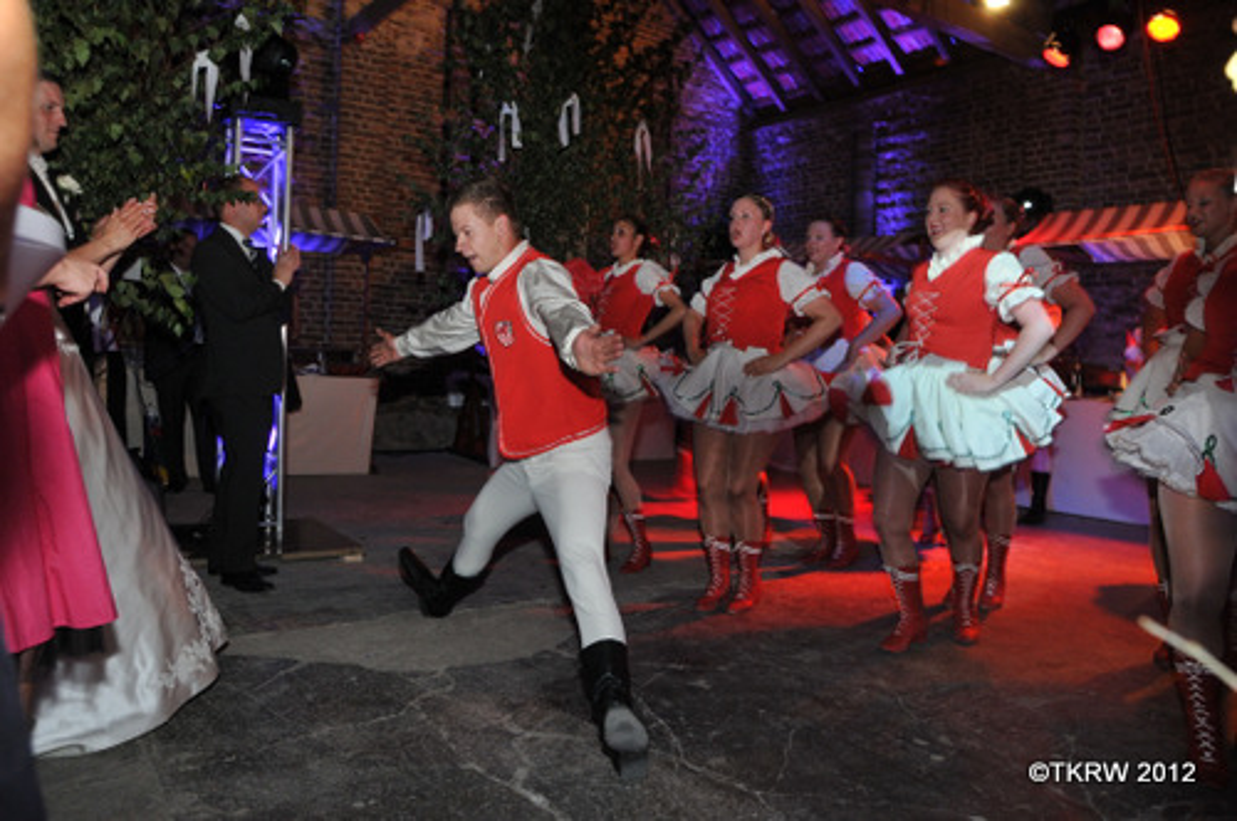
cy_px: 410
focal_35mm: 26
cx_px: 618
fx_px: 875
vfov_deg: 50.3
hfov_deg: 70.5
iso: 640
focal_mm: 17
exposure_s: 1/30
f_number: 5
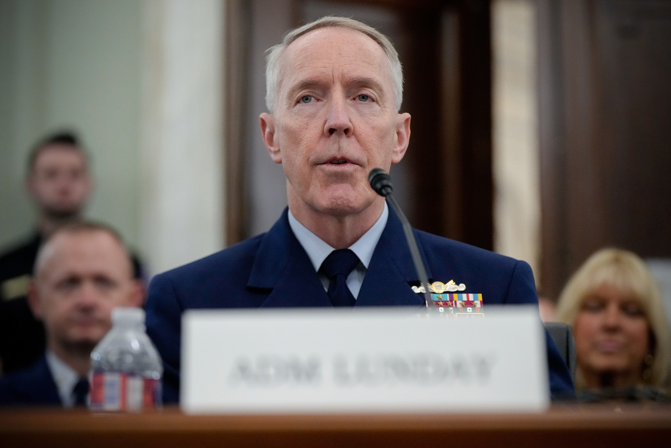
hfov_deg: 17.3
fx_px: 2200
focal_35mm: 118
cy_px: 224
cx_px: 336
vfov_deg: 11.6
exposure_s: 1/500
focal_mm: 118
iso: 4000
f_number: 2.8
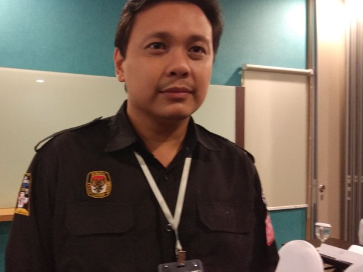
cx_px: 136
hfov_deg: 62.6
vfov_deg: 49.5
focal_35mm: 28
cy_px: 159
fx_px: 294
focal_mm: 3.57
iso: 800
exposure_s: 1/14
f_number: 2
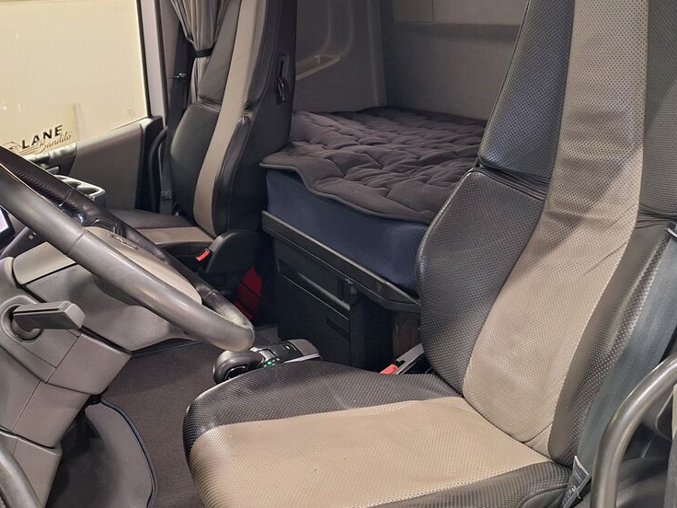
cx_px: 202
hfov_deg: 45.7
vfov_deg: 35.9
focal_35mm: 40
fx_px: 782
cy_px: 233
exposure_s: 1/33
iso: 200
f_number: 1.8
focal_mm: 5.54
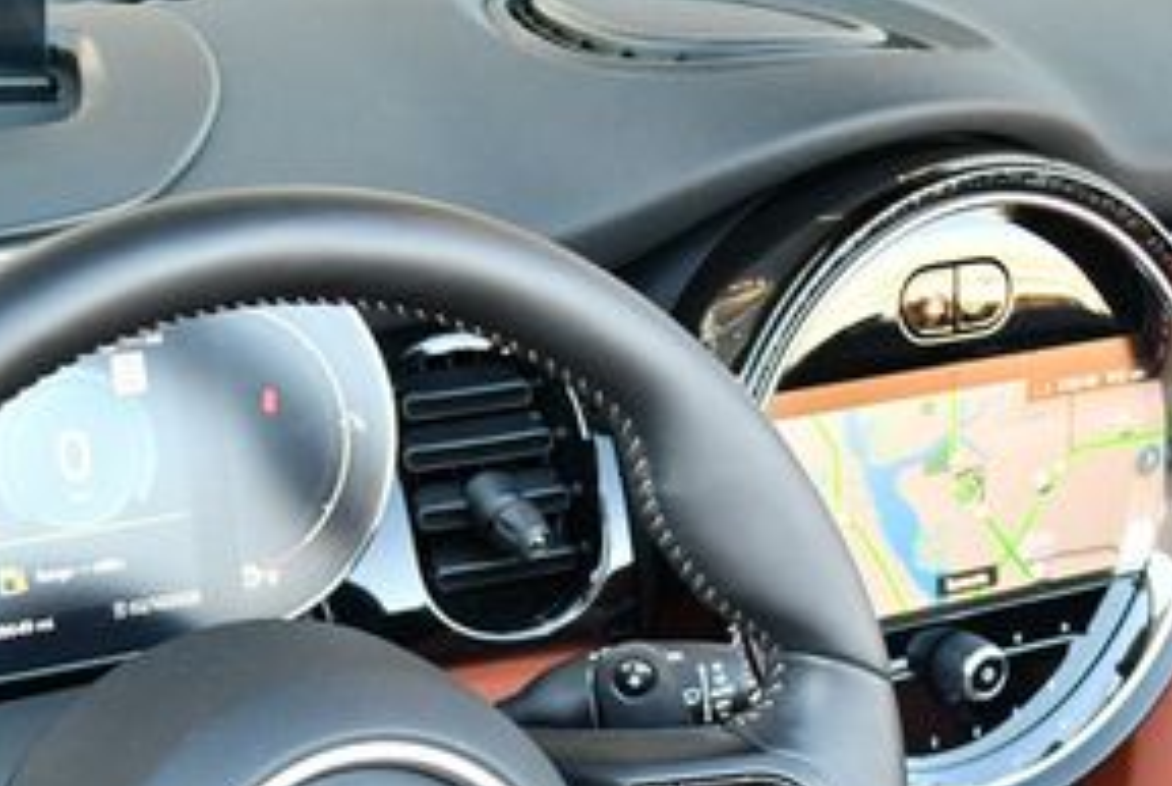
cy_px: 863
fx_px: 2608
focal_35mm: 80
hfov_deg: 25.2
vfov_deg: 16.6
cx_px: 419
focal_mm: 18
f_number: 3.5
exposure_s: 1/200
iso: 800
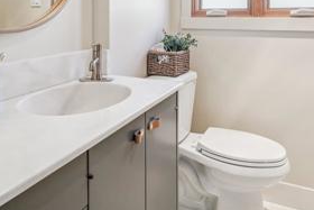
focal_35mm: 32
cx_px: 153
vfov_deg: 37.7
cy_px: 11
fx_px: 279
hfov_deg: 58.7
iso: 640
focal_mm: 14
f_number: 8
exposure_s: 1/30
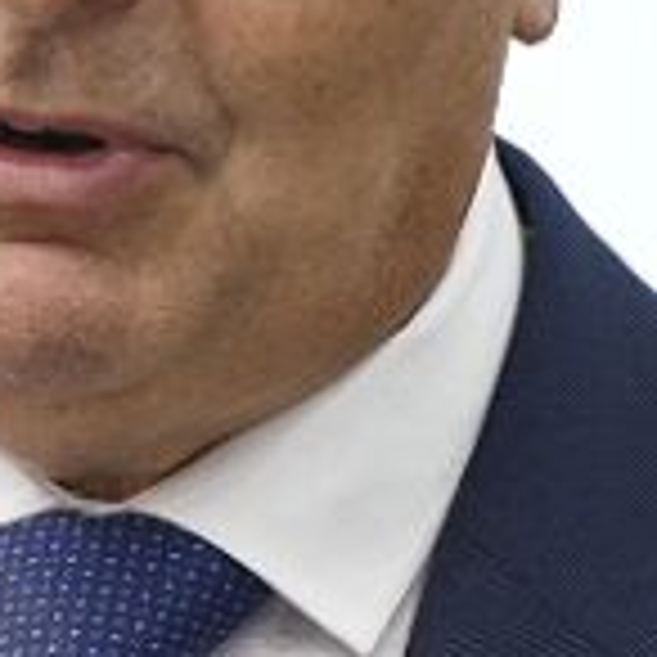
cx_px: -346
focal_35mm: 625
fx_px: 13421
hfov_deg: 2.8
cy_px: 230
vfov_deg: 2.8
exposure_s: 1/100
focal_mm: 70
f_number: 3.2
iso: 500
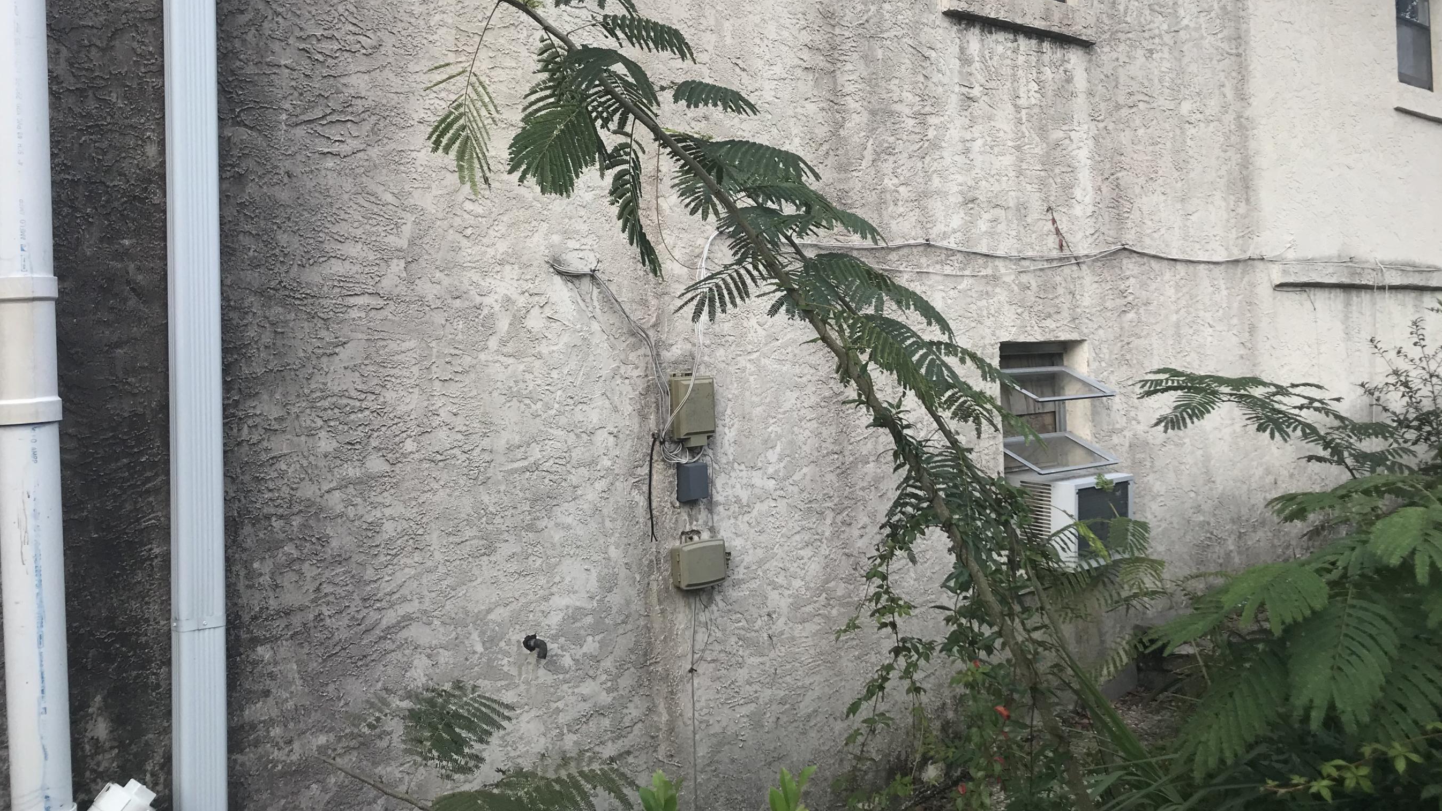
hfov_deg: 57.9
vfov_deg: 34.4
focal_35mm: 34
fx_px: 1300
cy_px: 282
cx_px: 794
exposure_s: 1/306
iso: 20
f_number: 1.8
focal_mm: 3.99
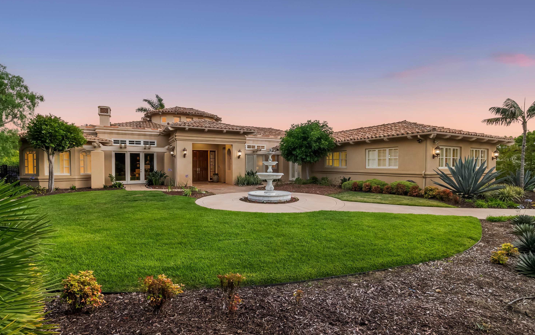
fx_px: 248
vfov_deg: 68.0
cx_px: 265
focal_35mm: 17
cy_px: 173
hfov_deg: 94.4
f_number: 11
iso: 640
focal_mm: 16
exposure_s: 1/13
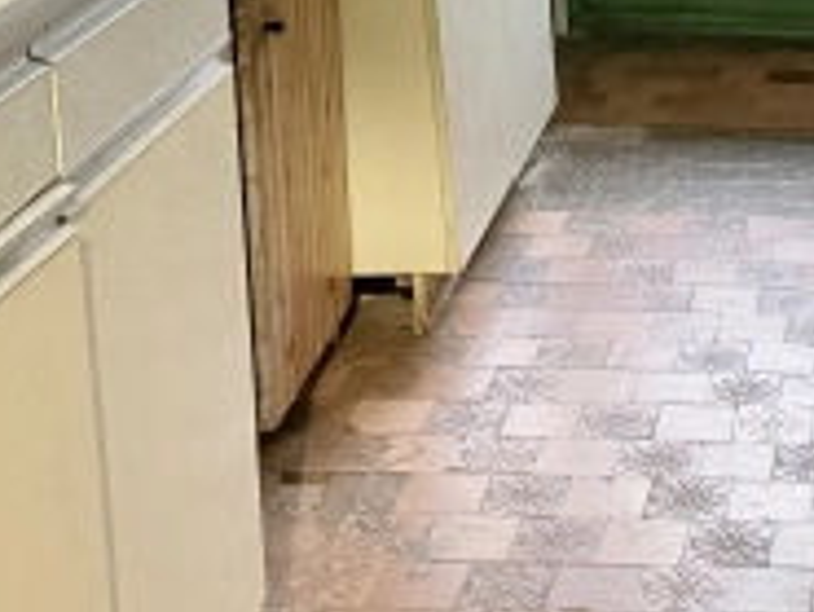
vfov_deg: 17.9
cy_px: 26
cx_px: 854
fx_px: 1906
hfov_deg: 22.9
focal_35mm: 81
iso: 1000
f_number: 1.78
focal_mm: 6.76
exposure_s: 1/40
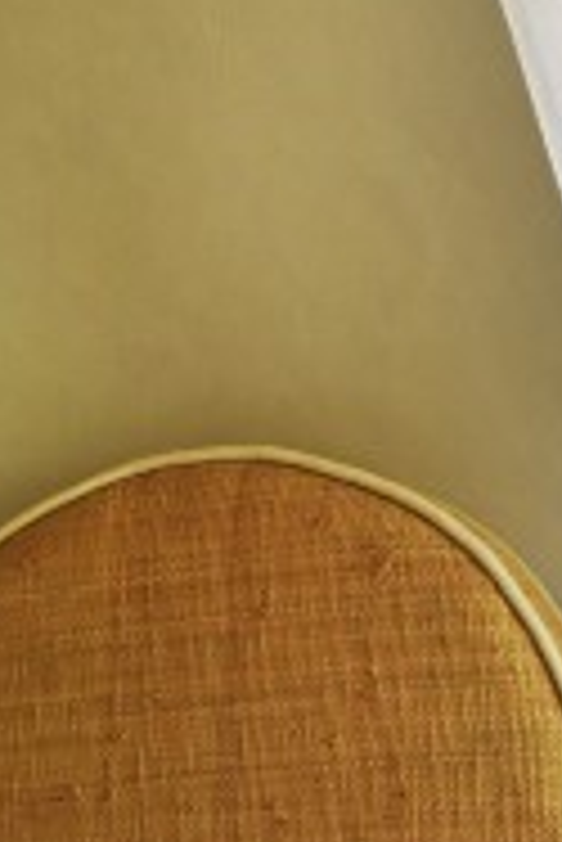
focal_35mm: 164
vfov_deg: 12.3
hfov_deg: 8.2
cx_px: -227
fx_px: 3833
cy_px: 910
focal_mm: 40
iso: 800
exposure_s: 1/8
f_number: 9
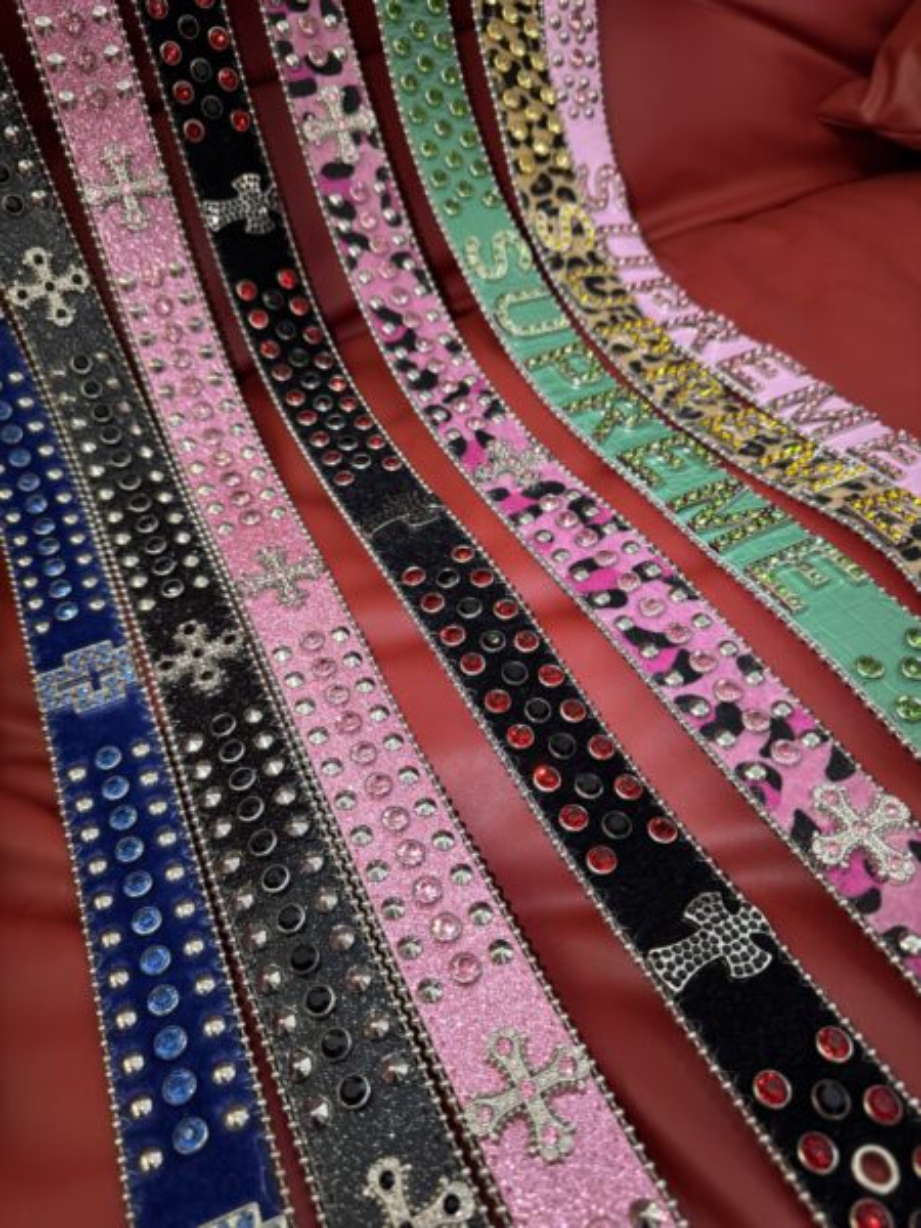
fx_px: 851
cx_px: 460
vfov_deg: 71.6
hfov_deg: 56.8
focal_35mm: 24
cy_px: 614
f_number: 1.78
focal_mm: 6.76
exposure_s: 1/50
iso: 200
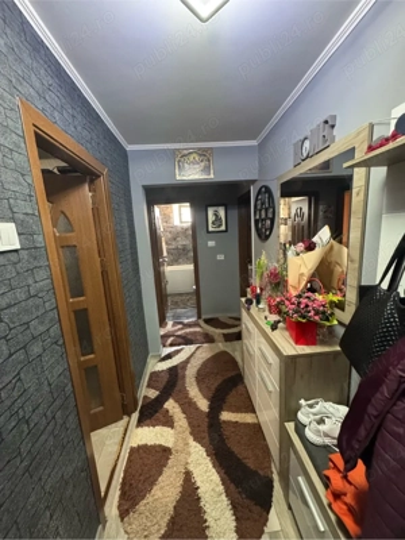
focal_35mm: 14
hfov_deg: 85.7
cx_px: 202
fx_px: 218
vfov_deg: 102.1
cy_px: 270
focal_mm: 2.22
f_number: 2.2
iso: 800
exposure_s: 1/60
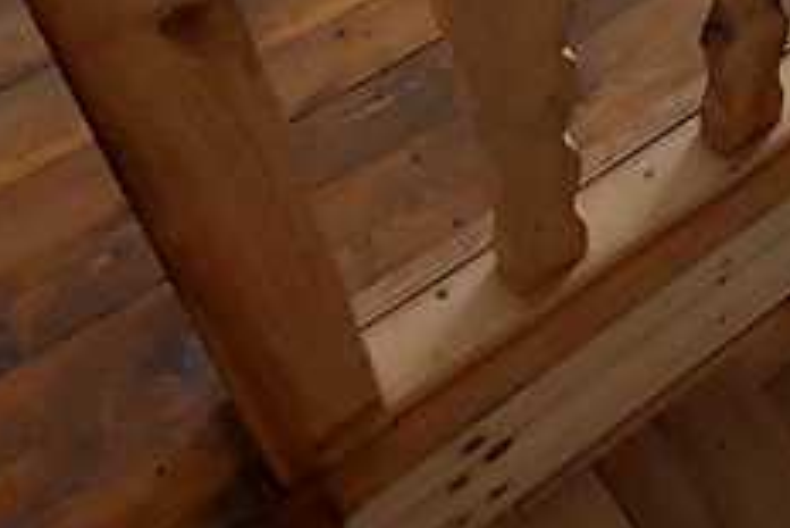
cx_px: 1124
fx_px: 1383
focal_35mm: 63
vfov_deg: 17.6
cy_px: -409
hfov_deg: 25.5
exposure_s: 1/50
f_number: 2.2
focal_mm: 1.74
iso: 125
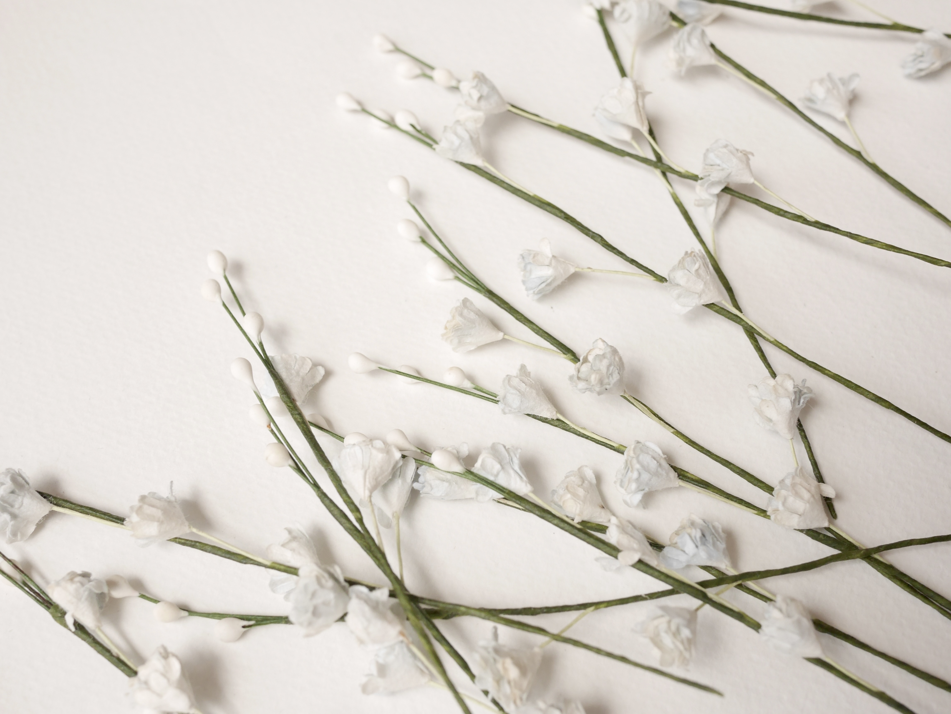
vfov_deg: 36.0
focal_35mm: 40
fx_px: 1099
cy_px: 357
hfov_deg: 46.8
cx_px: 476
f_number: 5
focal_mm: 20
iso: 800
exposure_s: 1/100
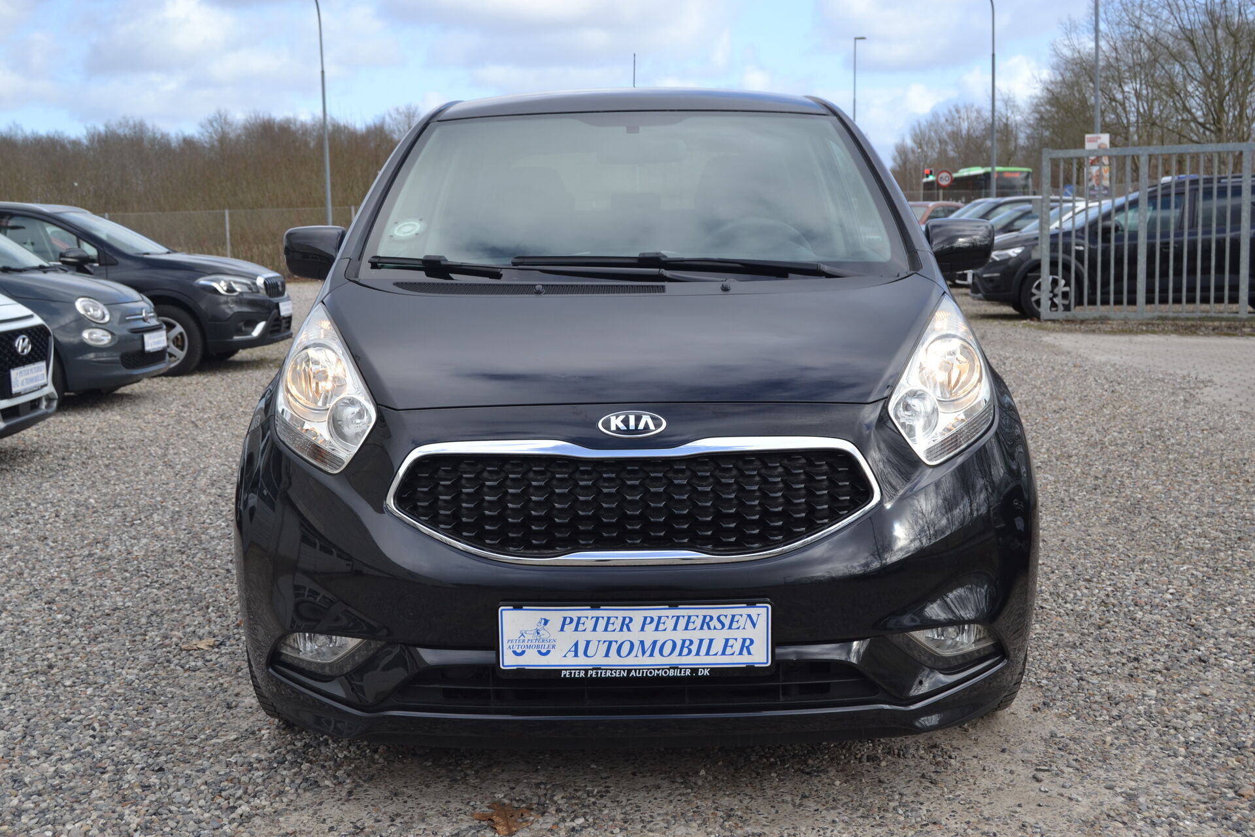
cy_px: 418
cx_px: 628
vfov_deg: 34.2
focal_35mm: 39
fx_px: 1359
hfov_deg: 49.6
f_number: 7.1
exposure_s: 1/200
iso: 100
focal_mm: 26
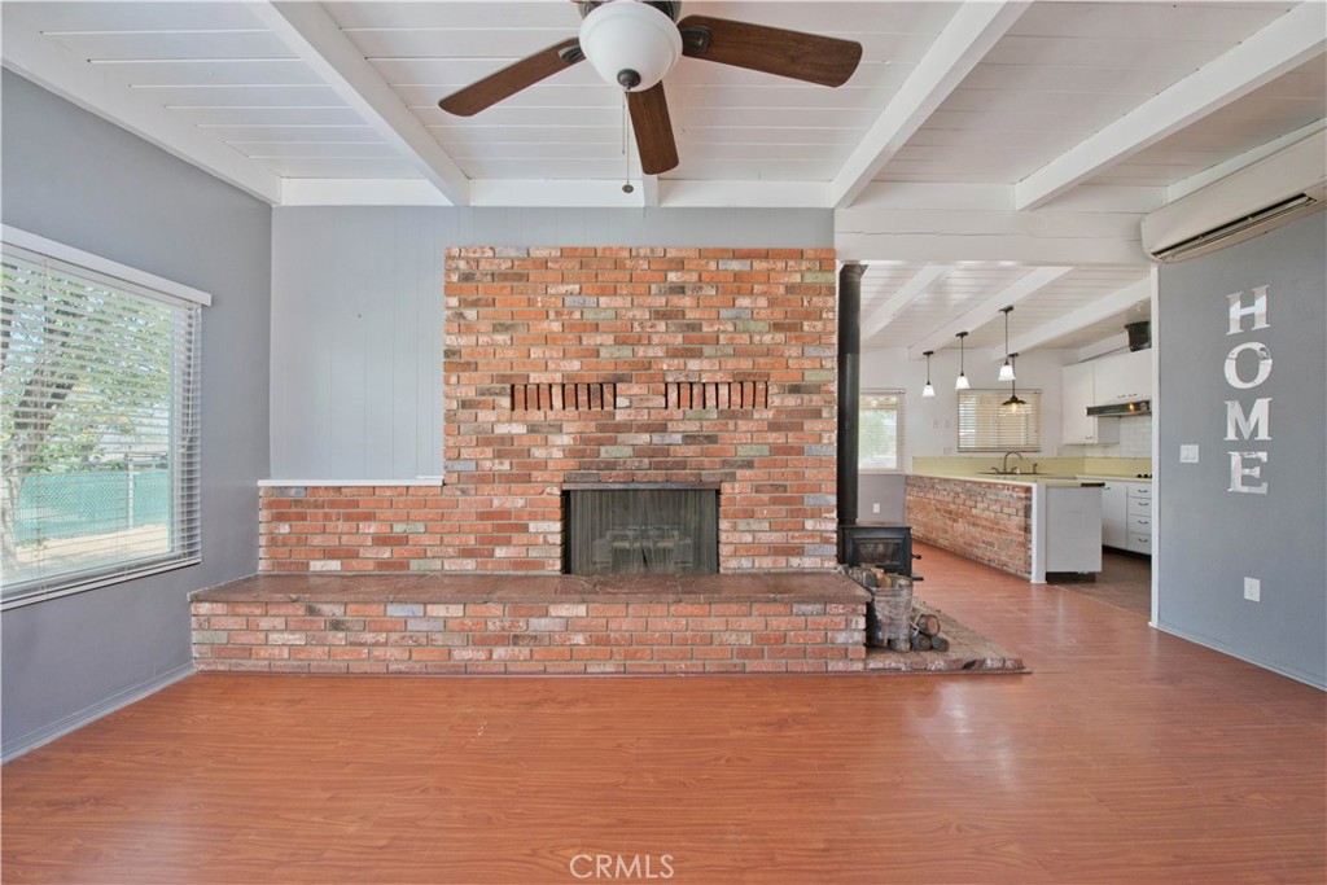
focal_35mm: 14
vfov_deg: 81.2
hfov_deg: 104.2
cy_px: 442
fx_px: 516
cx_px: 664
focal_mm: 14
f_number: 6.3
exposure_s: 1/500
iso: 1250
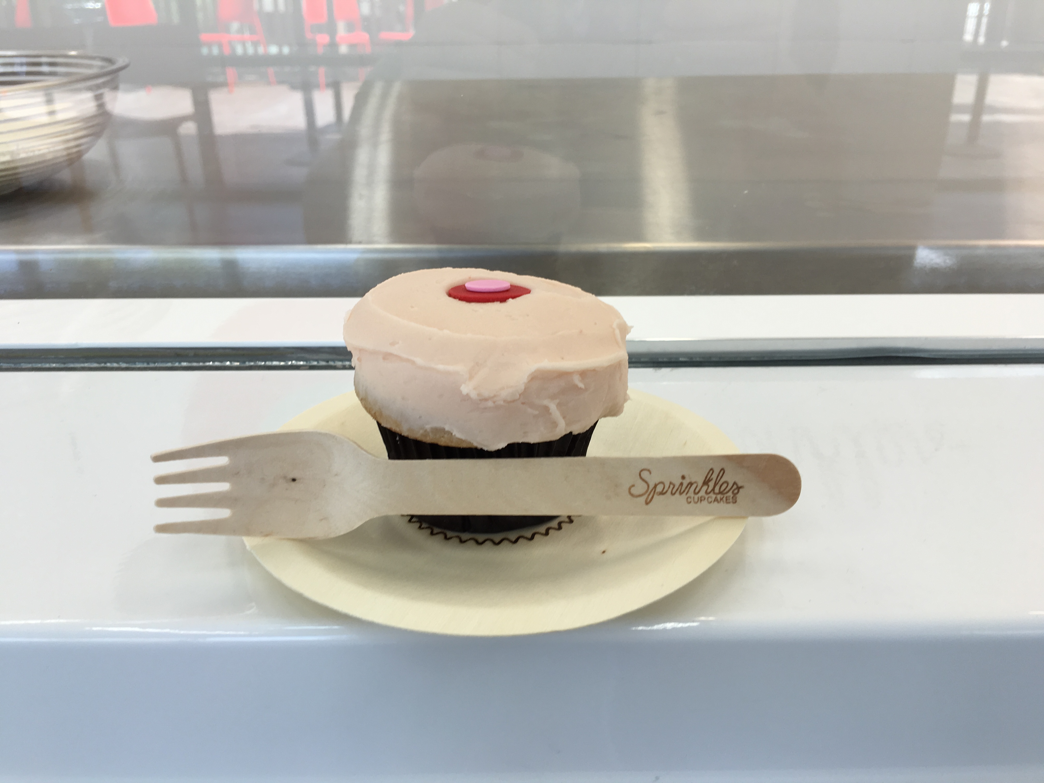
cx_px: 522
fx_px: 875
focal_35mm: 29
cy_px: 392
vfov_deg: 48.2
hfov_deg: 61.7
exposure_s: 1/60
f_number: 2.2
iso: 25
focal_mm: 4.15
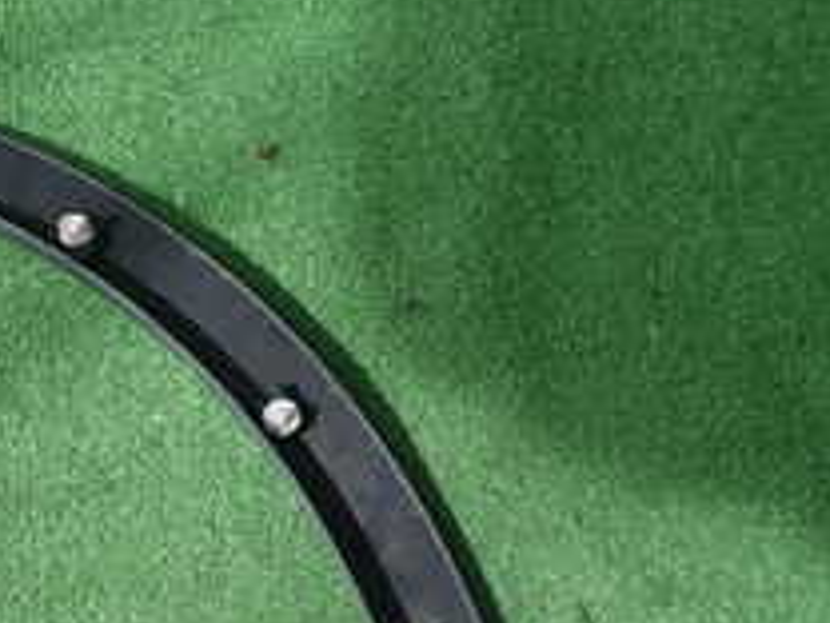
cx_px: -295
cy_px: 739
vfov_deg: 19.3
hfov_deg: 23.4
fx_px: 1726
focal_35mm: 72
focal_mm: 4.5
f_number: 2.8
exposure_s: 1/125
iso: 100
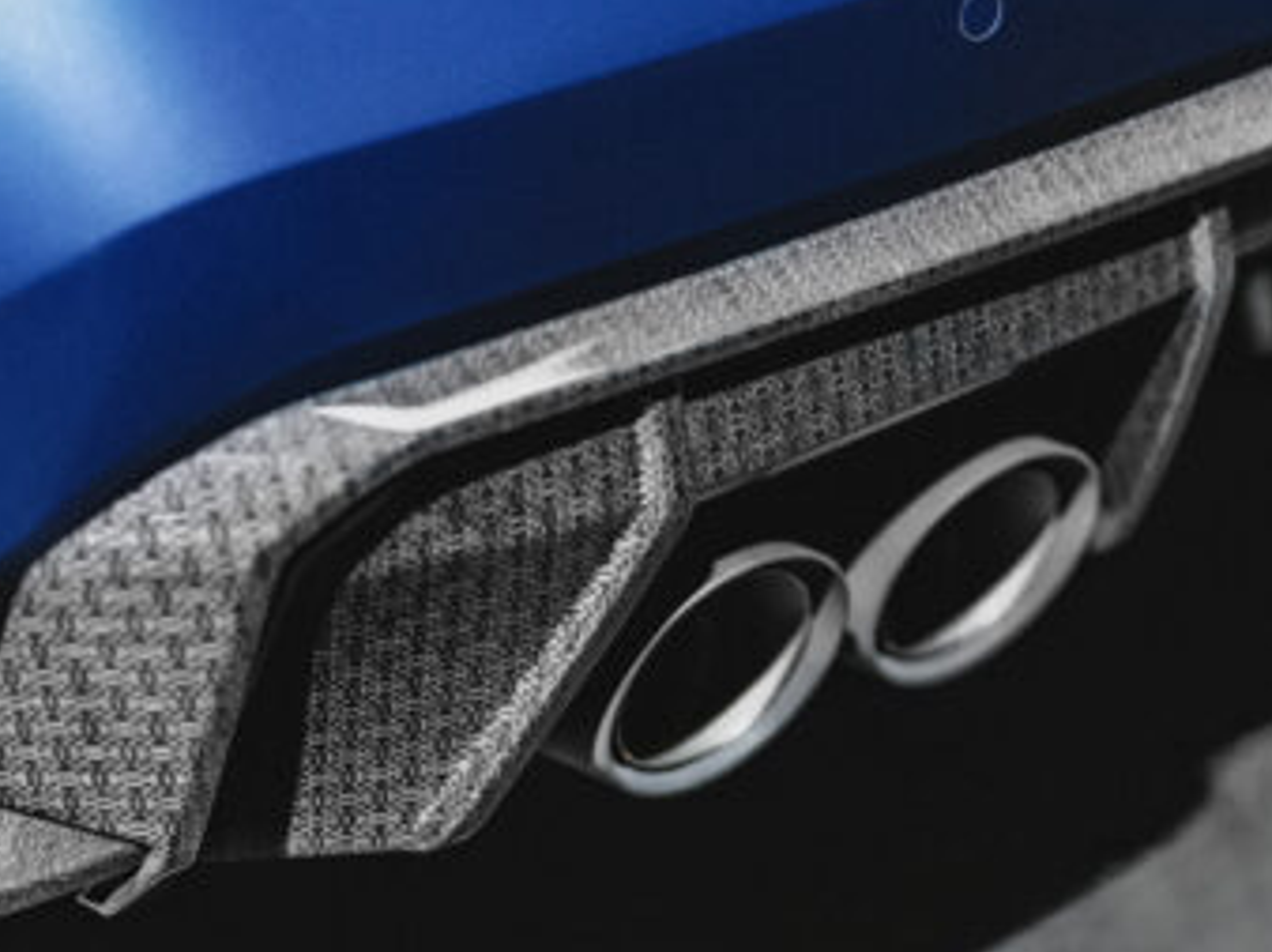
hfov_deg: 19.8
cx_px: 647
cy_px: 651
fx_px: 3635
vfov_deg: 14.9
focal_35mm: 99
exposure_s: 1/50
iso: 125
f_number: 1.2
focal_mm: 50
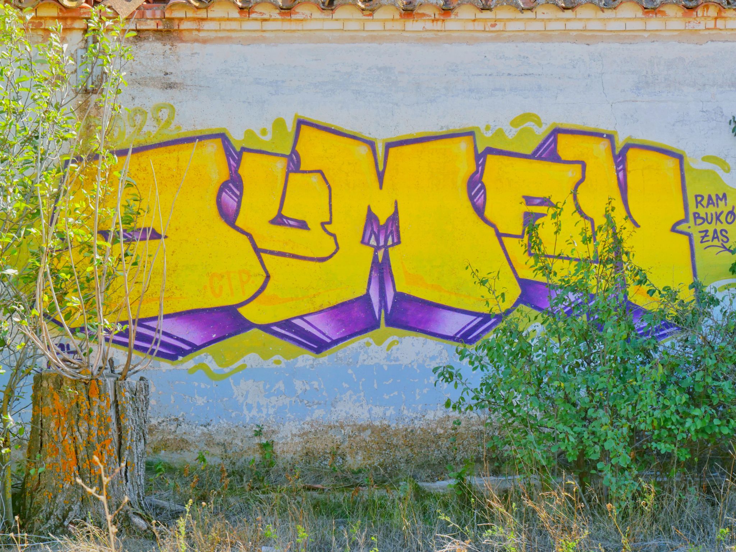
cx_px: 368
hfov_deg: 21.3
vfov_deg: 16.1
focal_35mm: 92
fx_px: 1956
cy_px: 276
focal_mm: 46
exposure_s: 1/100
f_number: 11
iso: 320
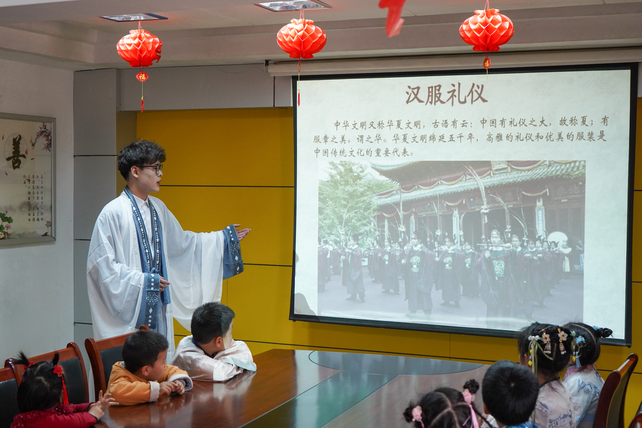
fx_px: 874
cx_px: 321
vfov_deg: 27.5
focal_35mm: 49
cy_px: 214
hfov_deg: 40.3
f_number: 4.5
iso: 3200
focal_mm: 49
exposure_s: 1/160
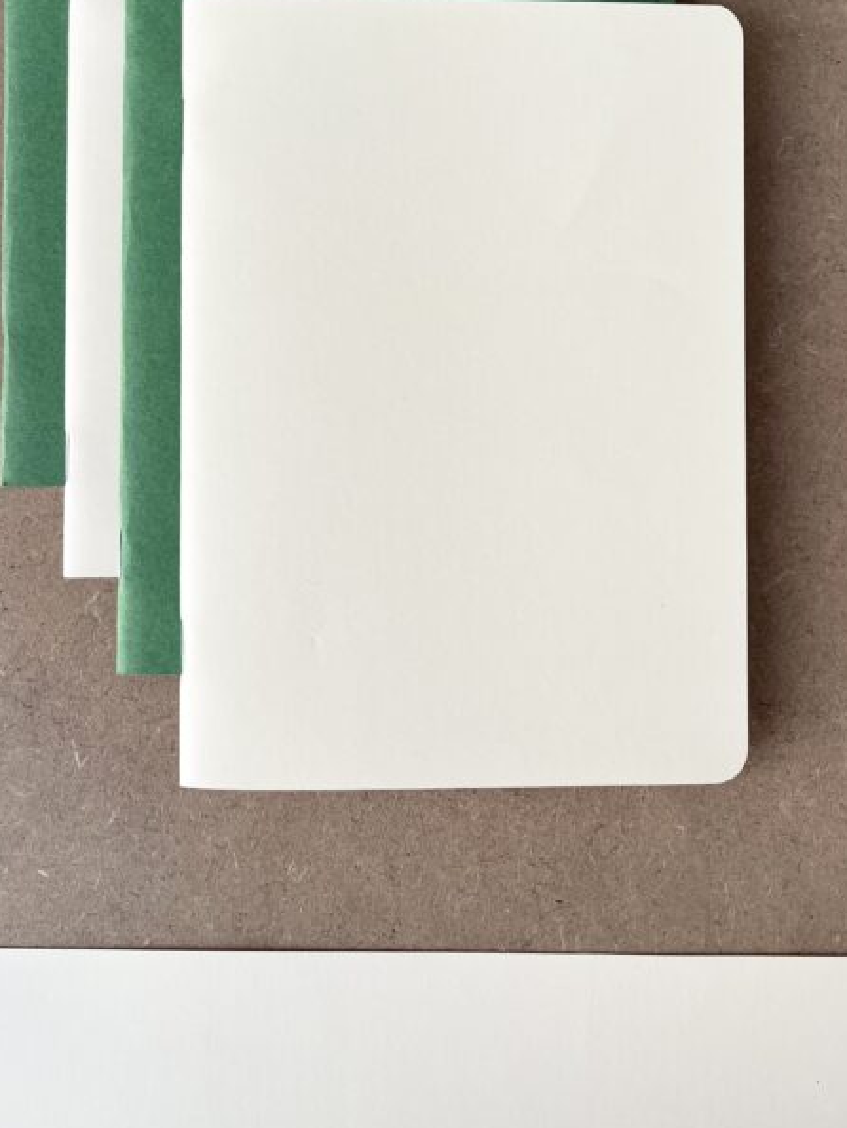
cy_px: 382
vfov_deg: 51.7
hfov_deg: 40.7
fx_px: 1141
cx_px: 441
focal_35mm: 35
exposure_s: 1/113
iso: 125
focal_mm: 5.1
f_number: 1.6
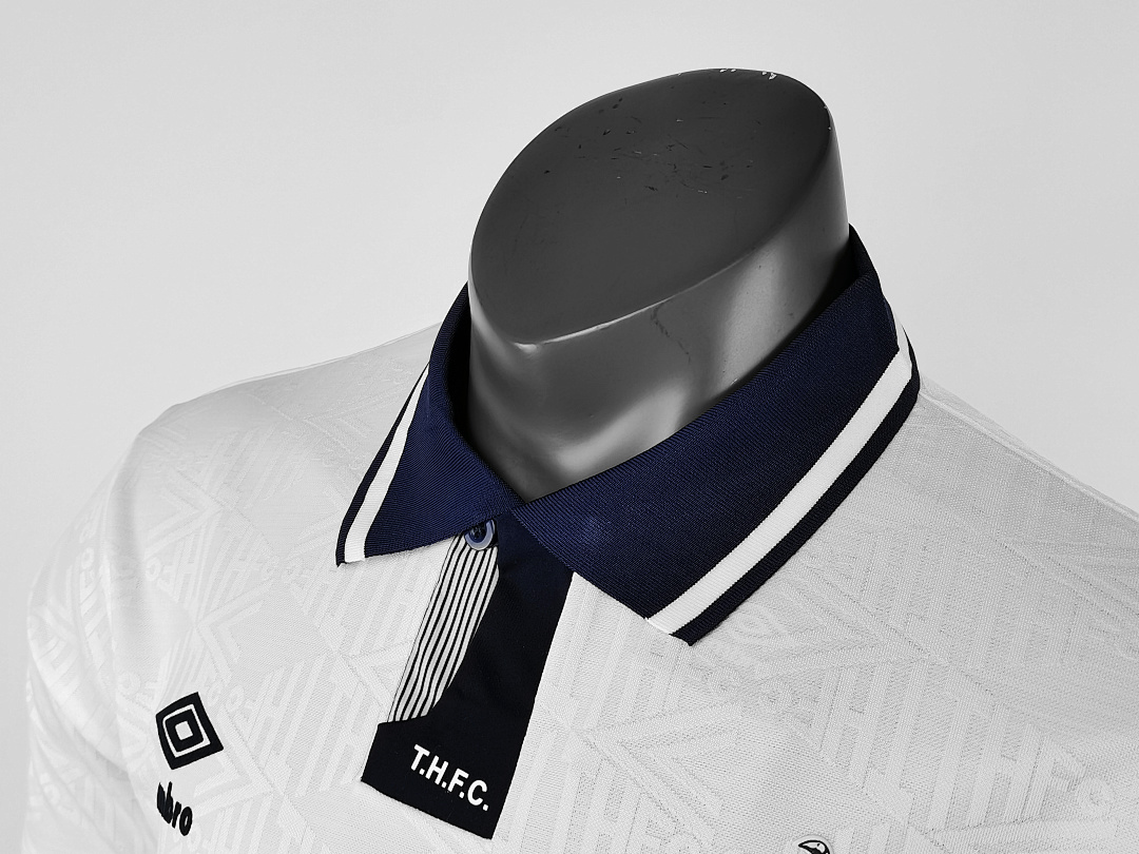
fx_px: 1448
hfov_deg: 42.9
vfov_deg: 32.9
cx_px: 570
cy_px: 427
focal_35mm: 44
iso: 125
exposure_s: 1/50
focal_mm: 5.58
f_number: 1.8
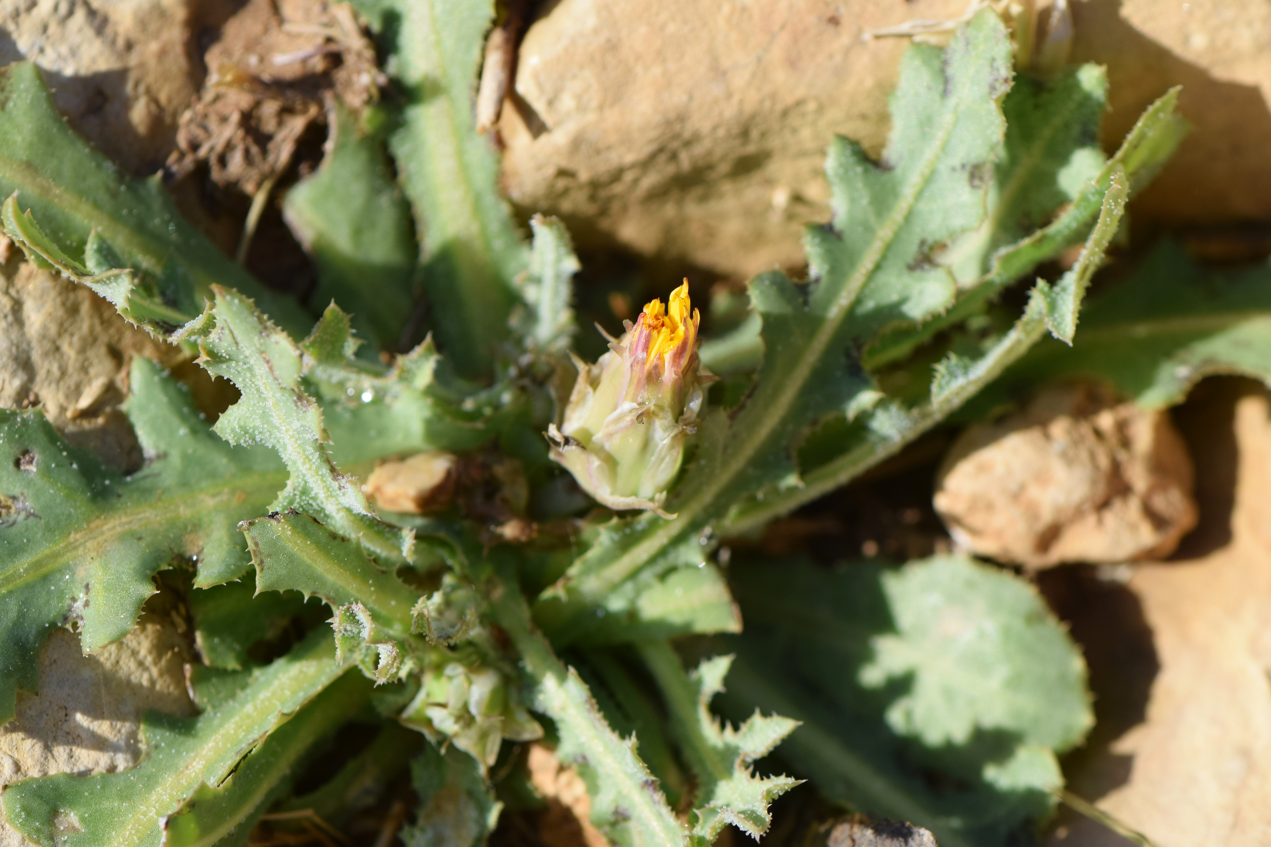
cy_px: 424
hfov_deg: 16.1
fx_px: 4501
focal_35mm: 128
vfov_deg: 10.8
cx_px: 636
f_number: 8
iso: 200
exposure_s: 1/640
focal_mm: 85
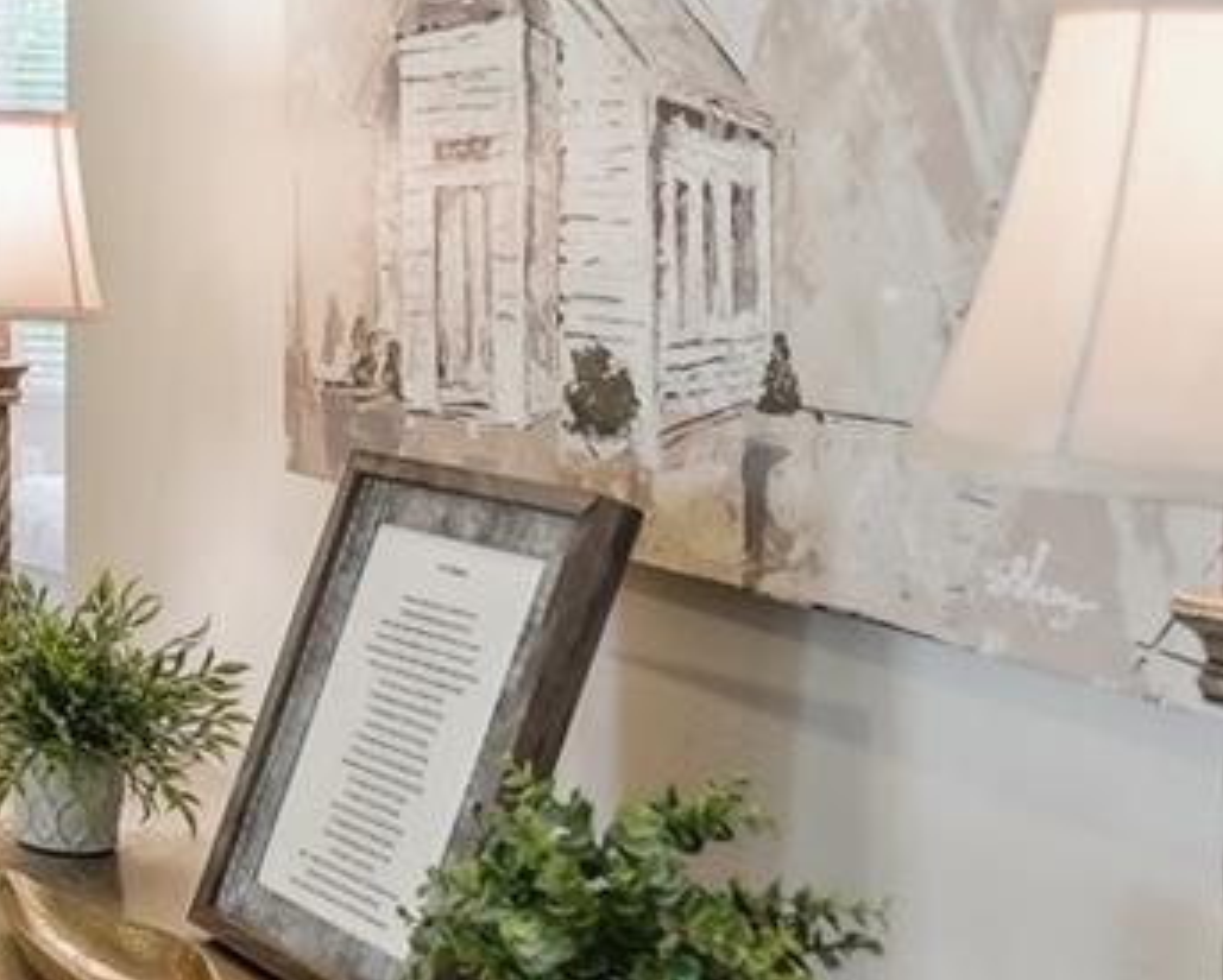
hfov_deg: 21.7
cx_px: -713
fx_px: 2536
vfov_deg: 21.7
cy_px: 260
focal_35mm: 70
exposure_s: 1/30
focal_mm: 16
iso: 400
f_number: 4
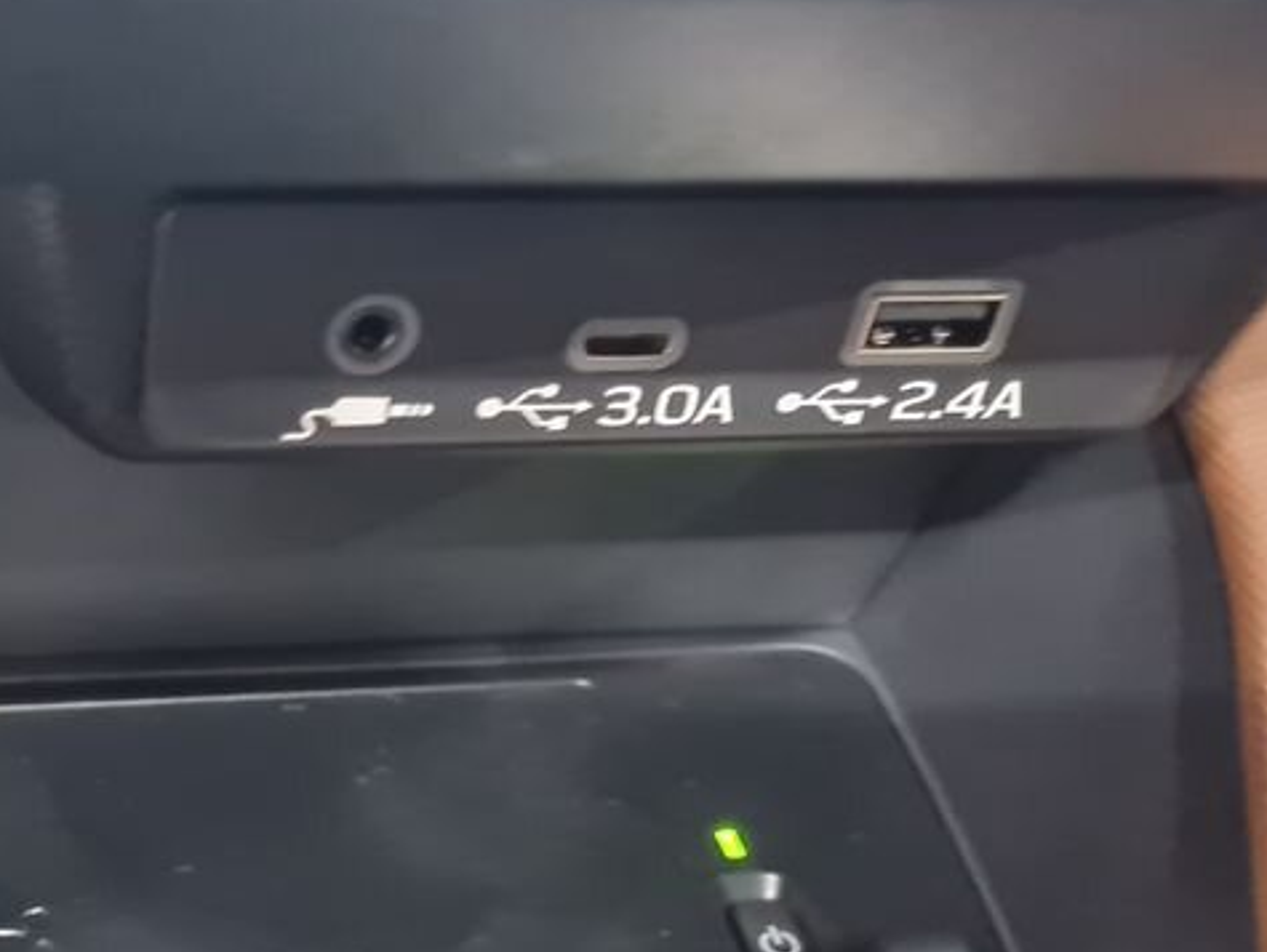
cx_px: 96
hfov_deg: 32.4
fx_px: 2051
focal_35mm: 56
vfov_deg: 26.0
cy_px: 621
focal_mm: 5.4
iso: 1250
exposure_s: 1/24
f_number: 1.8
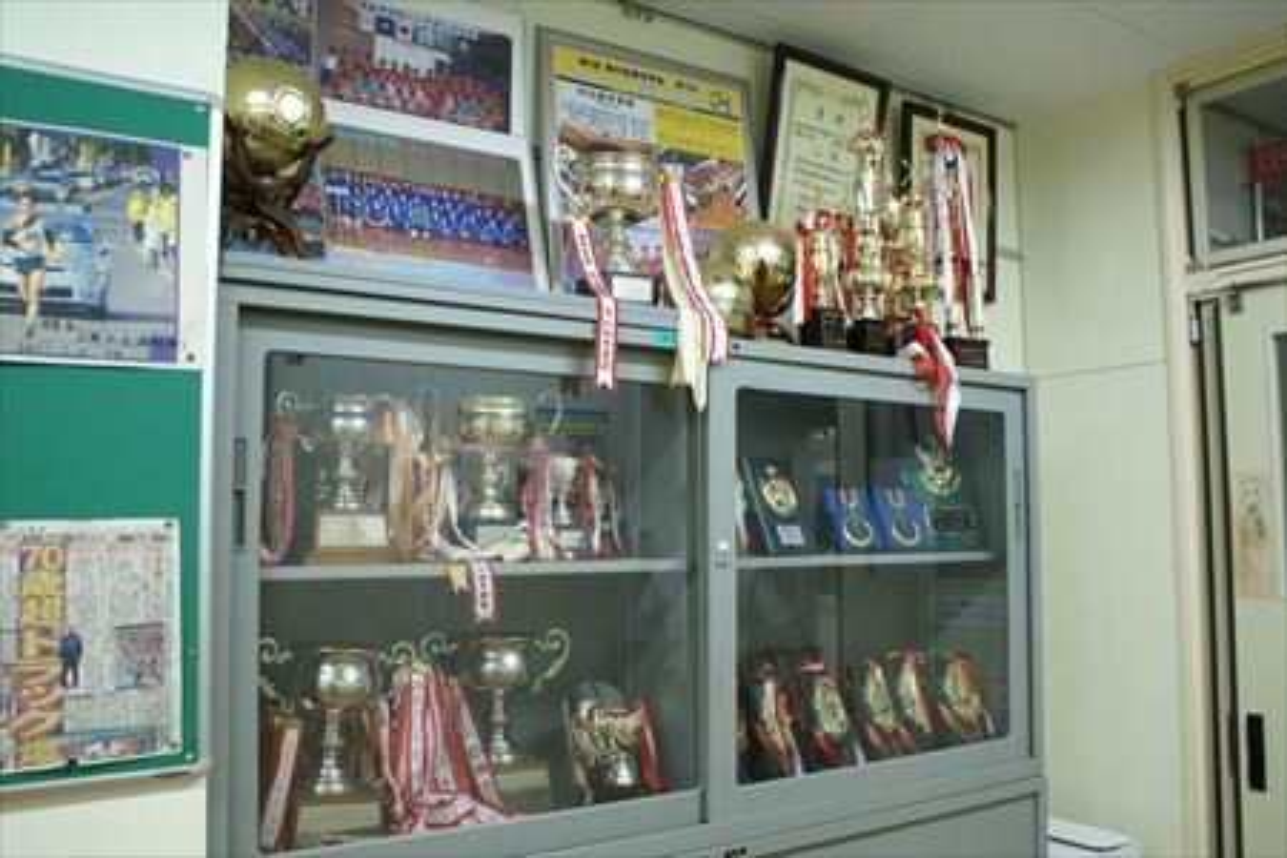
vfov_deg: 43.6
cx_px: 644
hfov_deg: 61.9
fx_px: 1072
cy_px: 429
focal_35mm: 30
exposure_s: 1/40
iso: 320
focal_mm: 20
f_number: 4
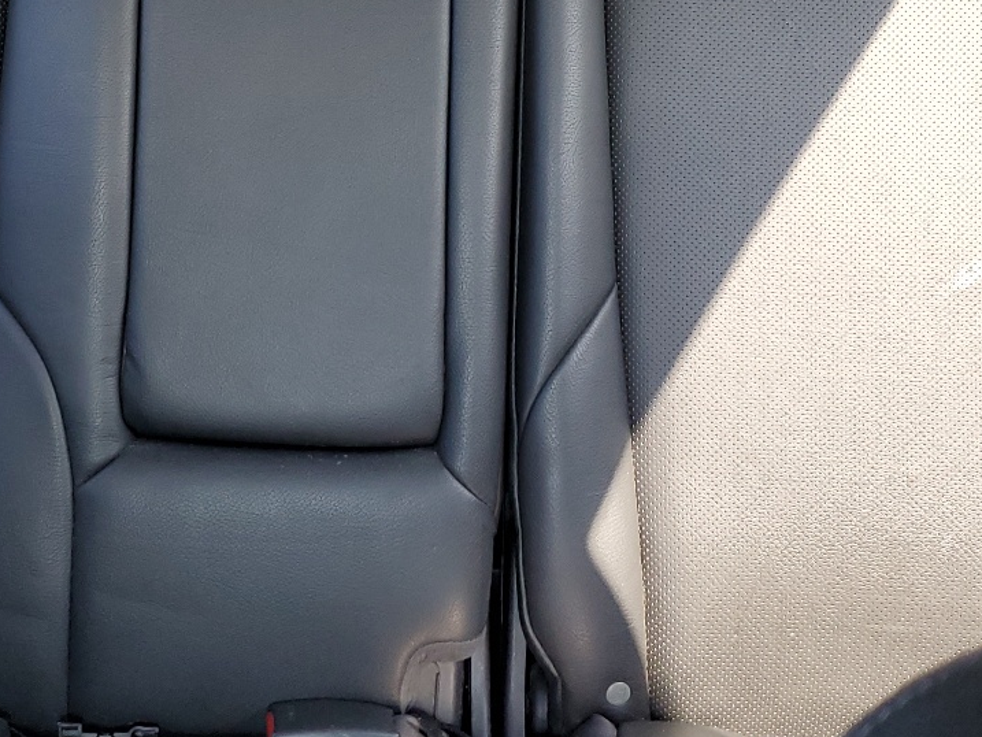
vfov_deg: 24.8
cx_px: 322
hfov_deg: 32.9
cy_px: 151
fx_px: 1646
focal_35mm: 58
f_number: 1.5
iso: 70
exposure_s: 1/120
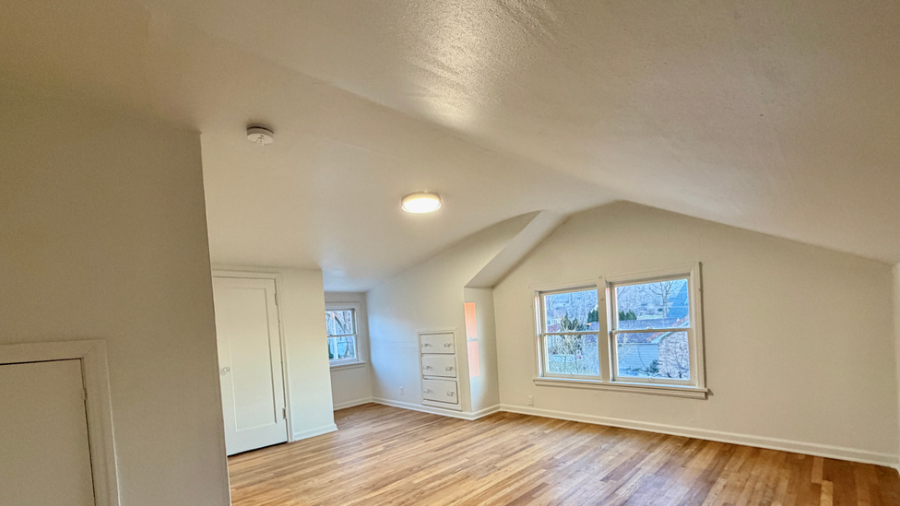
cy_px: 335
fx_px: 382
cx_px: 459
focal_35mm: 16
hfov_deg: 99.4
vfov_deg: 65.4
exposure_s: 1/60
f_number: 2.2
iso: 400
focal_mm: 2.22
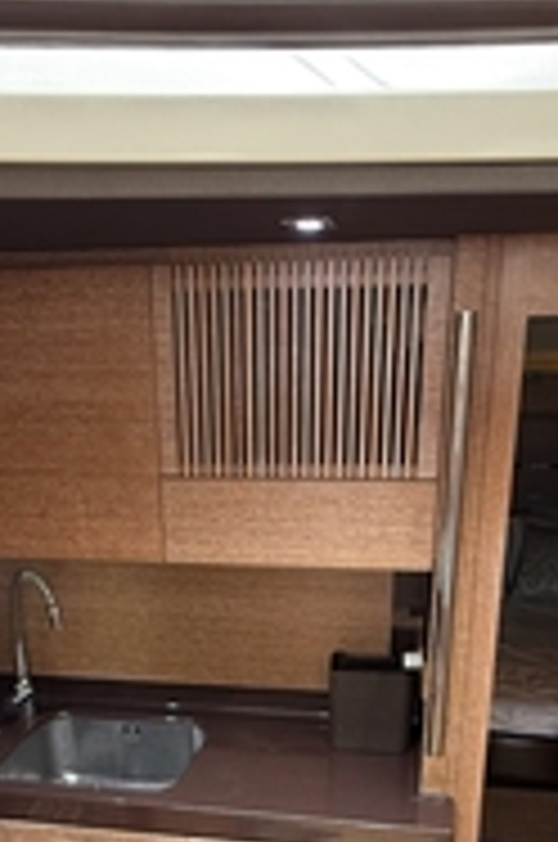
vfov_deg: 48.3
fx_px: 863
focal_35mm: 37
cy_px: 702
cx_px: 266
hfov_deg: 35.8
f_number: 2.2
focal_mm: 2.22
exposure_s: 1/99
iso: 250
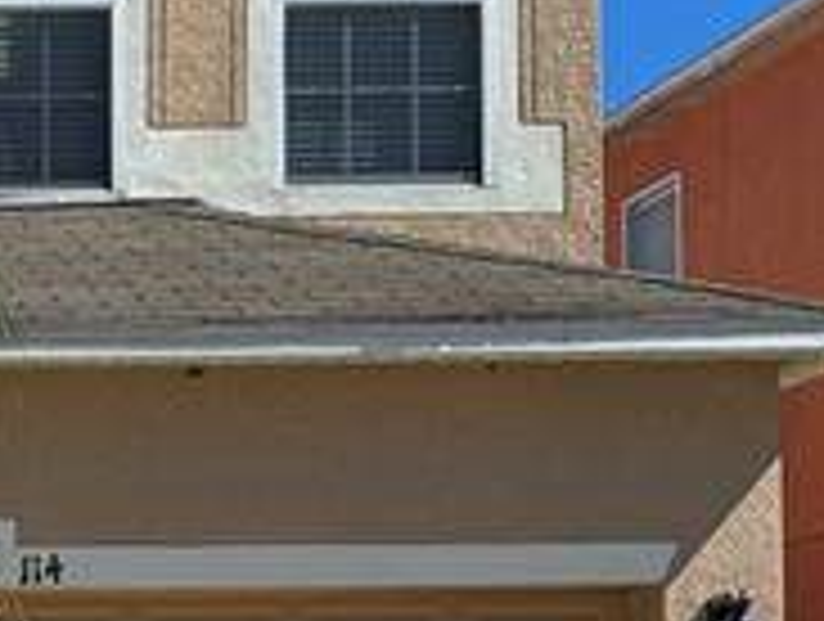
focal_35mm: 134
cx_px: -662
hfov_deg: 13.2
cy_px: 770
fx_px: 3196
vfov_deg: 10.9
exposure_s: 1/6410
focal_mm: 6.76
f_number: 1.78
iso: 80
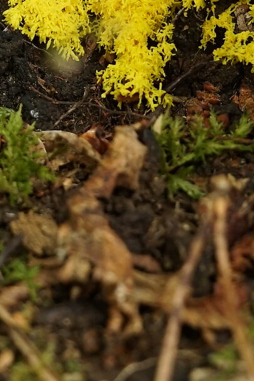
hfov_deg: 9.0
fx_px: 1619
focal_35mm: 153
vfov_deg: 13.0
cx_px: 101
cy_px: -117
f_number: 5.6
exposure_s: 1/80
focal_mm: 39
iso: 2000
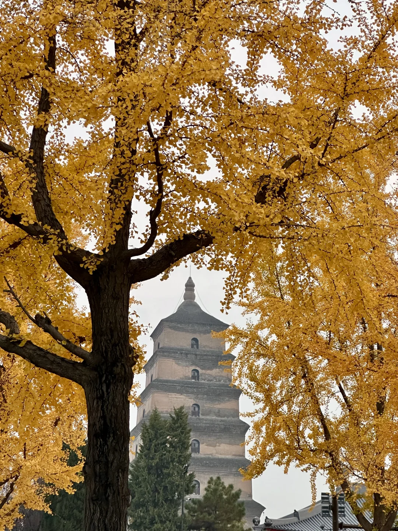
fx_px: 1180
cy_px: 266
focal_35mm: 77
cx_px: 199
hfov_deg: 19.1
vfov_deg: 25.3
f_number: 2.8
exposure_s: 1/99
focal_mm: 9
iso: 160
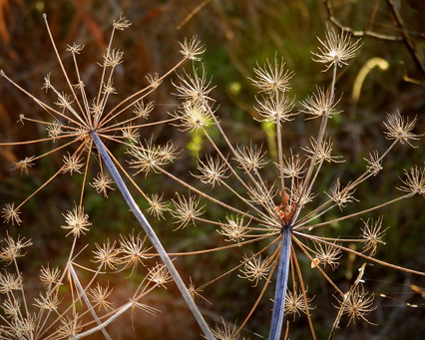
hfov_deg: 7.1
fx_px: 3447
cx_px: 219
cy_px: 170
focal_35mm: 274
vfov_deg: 5.6
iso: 250
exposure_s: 1/125
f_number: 4.5
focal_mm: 46.4
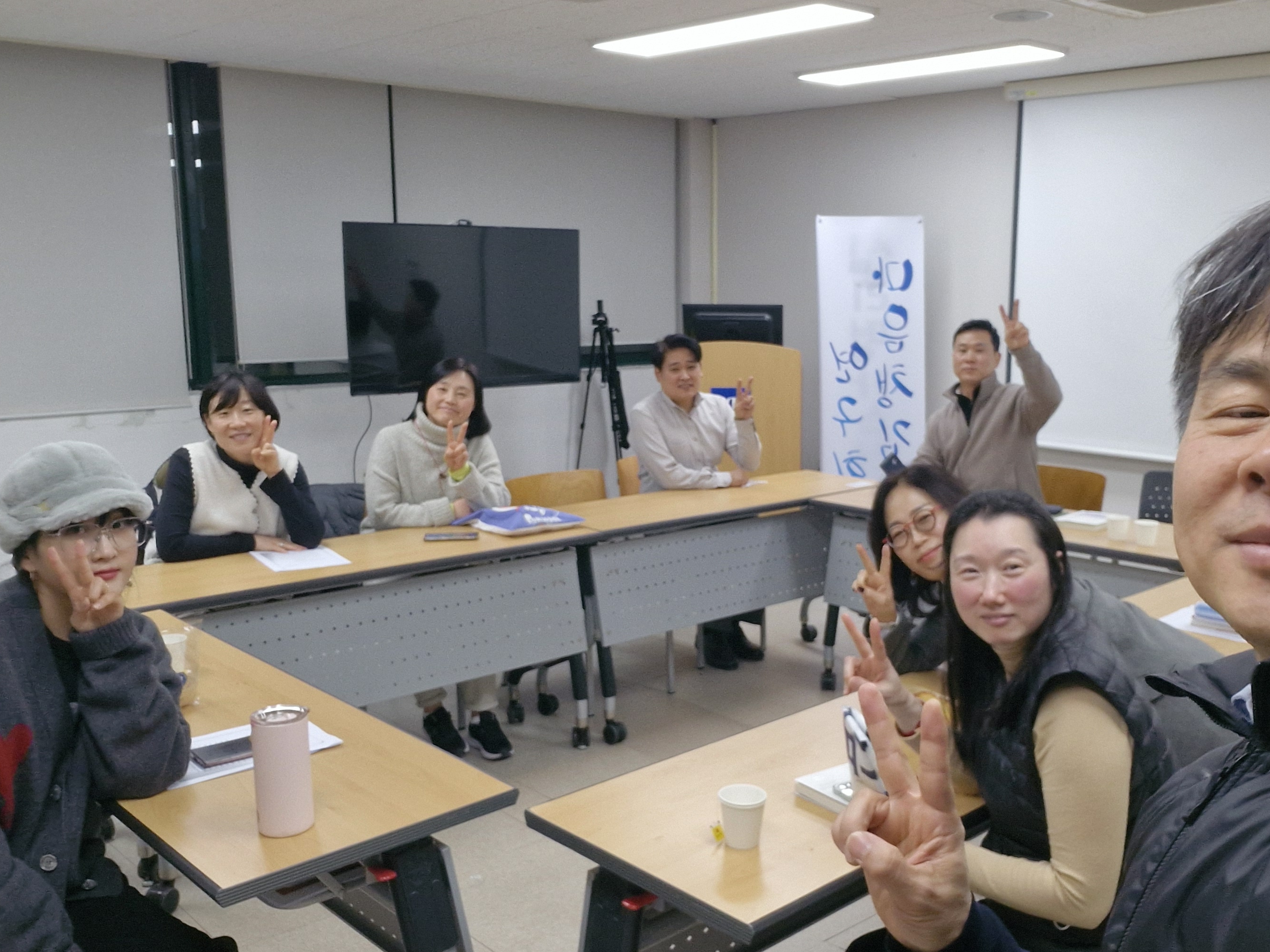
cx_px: 668
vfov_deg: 41.8
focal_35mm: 34
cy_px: 503
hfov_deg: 53.9
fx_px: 1248
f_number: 2.4
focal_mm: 3.21
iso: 320
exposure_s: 1/120
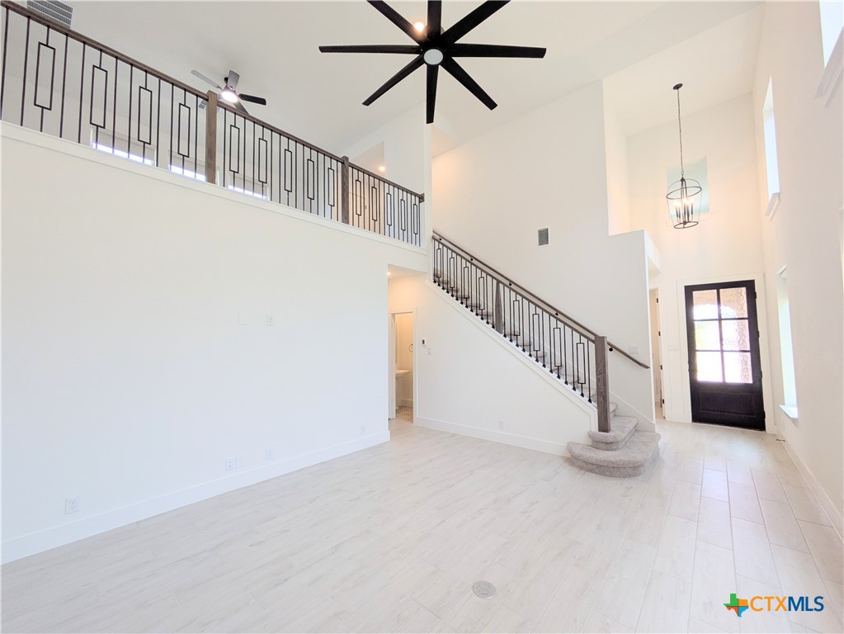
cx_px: 422
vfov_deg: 85.7
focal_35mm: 14
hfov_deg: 102.0
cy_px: 317
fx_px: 341
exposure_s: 1/120
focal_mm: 1.83
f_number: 2.2
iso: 43
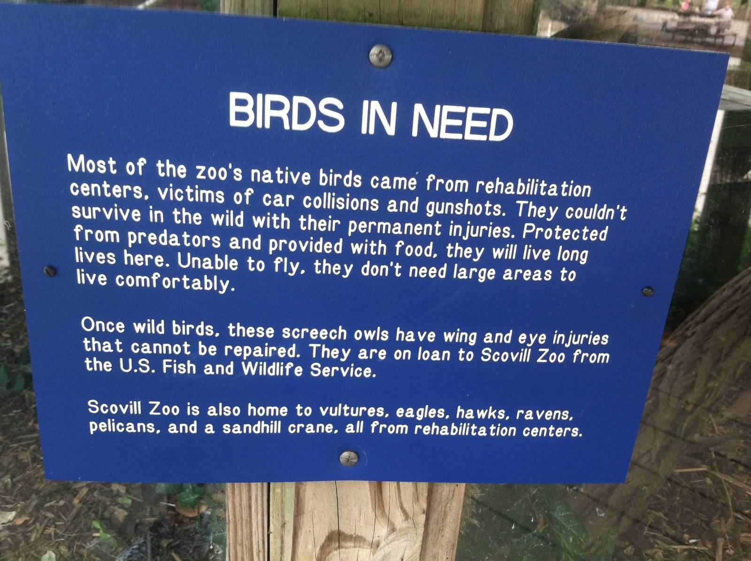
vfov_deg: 40.6
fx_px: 758
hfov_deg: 52.7
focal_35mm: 35
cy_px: 280
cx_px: 376
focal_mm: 3.85
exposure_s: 1/30
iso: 80
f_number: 2.8
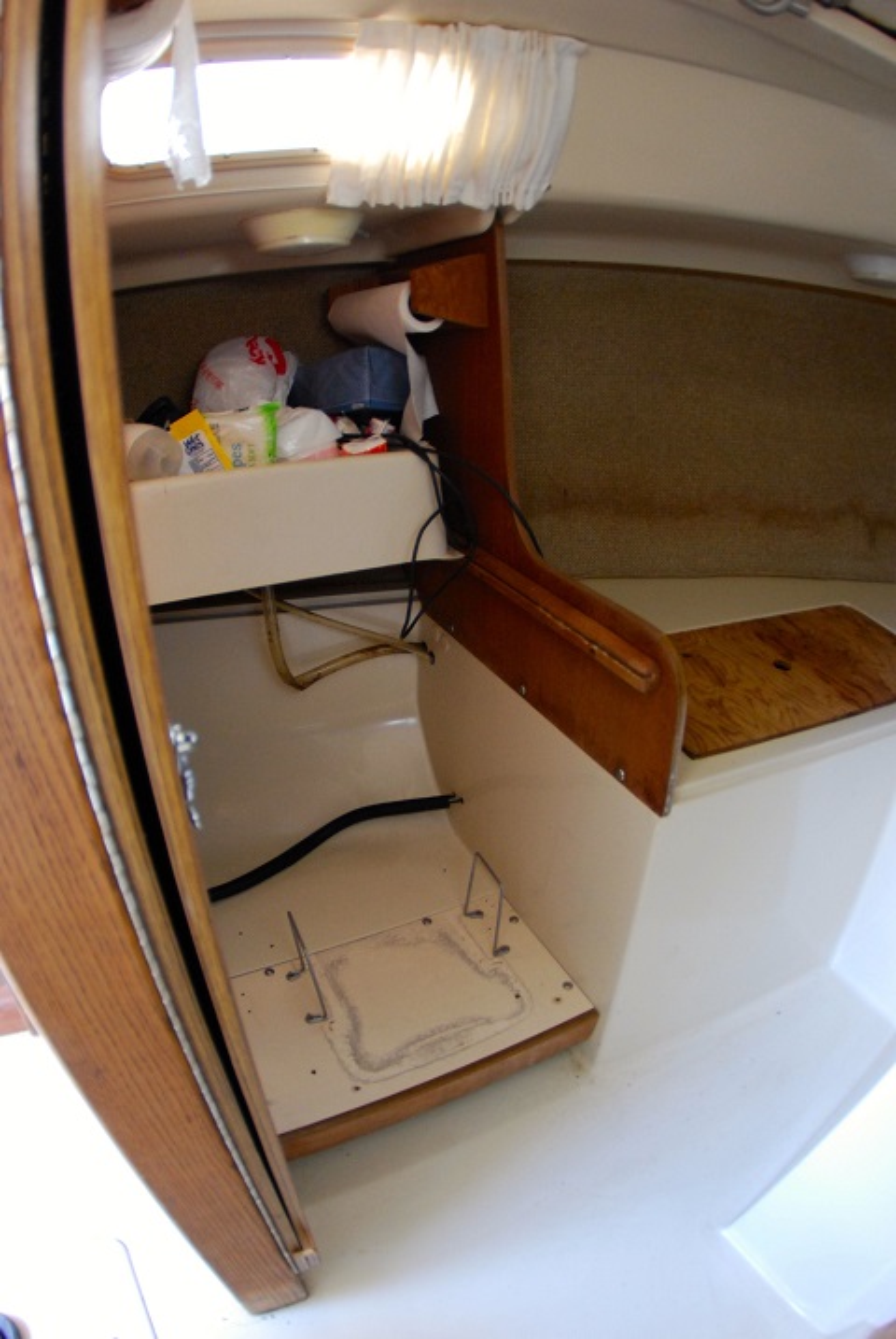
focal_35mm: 21
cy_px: 670
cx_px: 448
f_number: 4
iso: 800
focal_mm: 14
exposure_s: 1/30
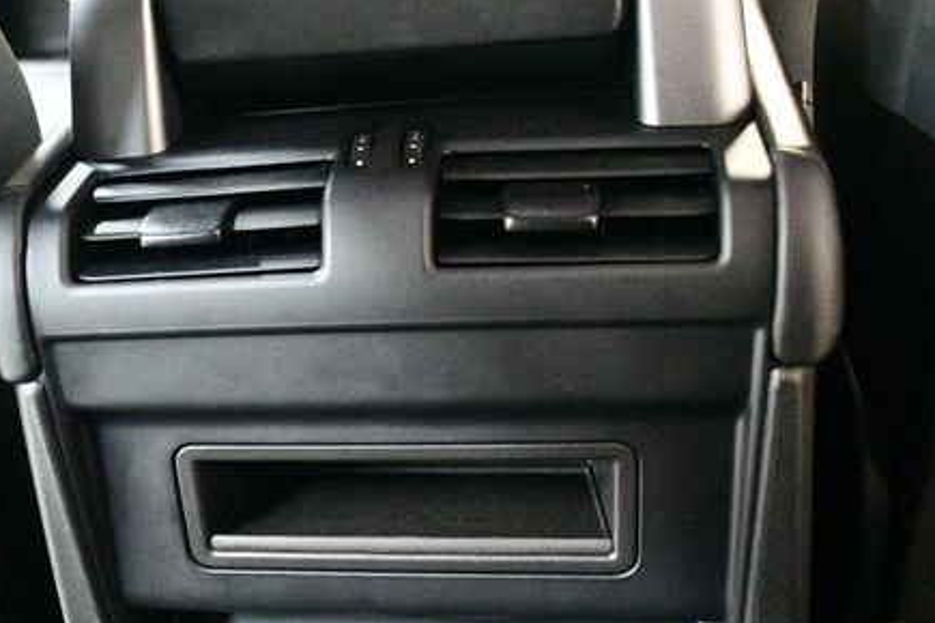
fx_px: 1299
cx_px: 286
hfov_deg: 39.0
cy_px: 385
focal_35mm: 50
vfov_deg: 26.9
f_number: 3.8
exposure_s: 1/20
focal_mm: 23
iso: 12800
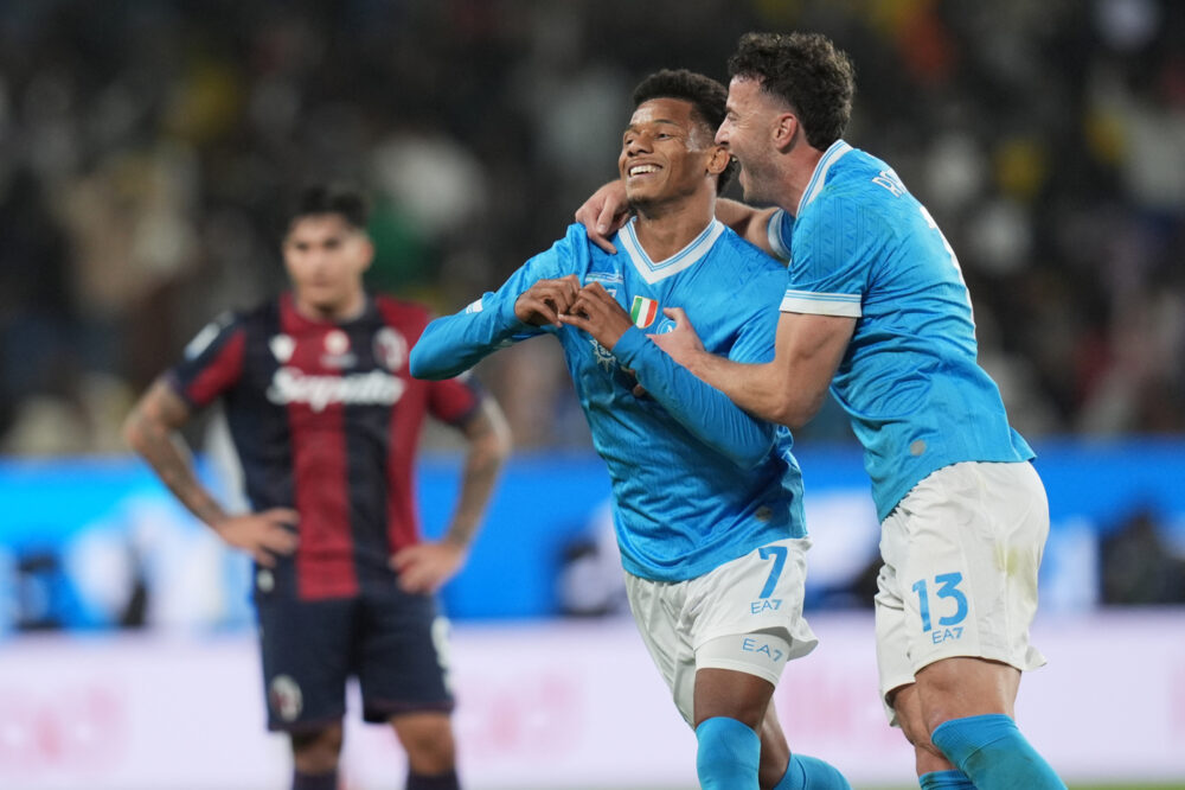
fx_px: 13162
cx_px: 592
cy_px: 395
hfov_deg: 5.2
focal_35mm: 400
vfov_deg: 3.4
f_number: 3.2
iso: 2000
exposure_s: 1/2000
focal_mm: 400
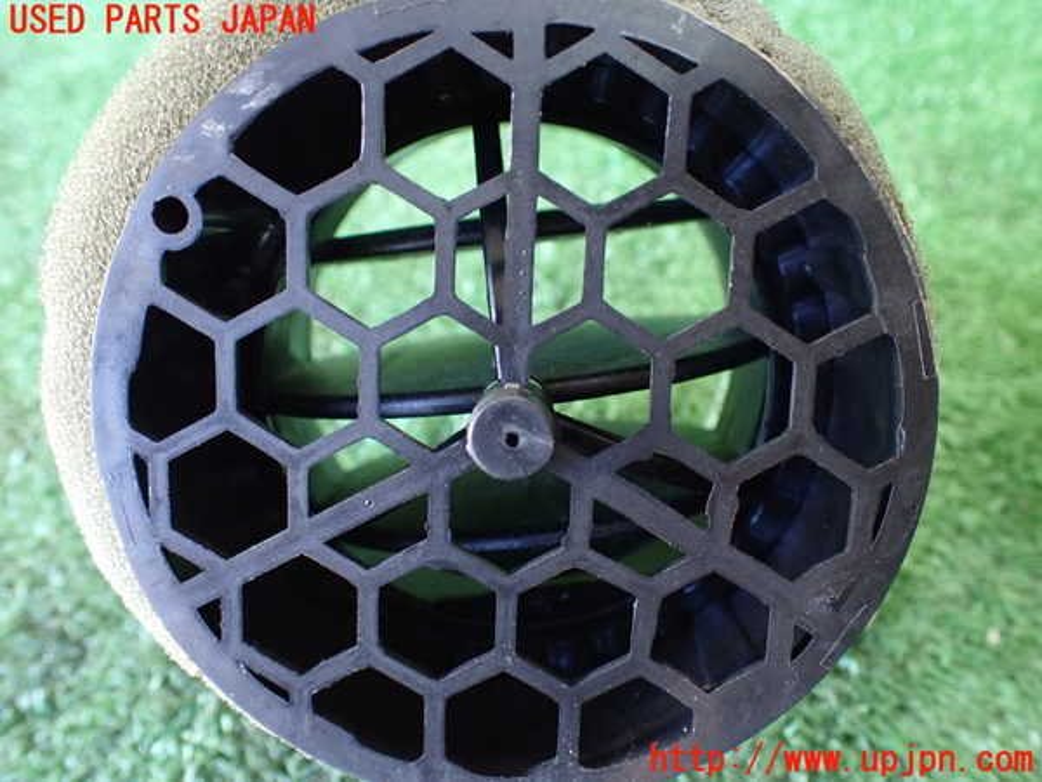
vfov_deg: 46.8
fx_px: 903
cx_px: 521
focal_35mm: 30
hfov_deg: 60.0
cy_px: 391
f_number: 2.3
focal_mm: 5.4
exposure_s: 1/30
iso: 800
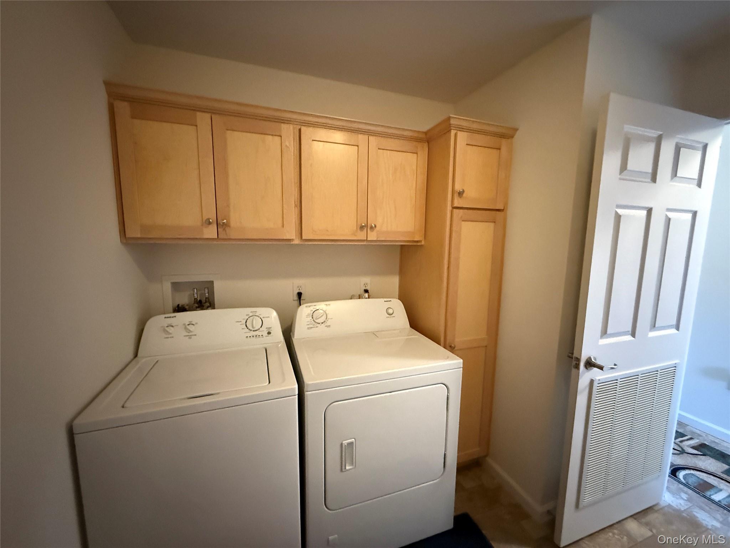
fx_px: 295
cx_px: 365
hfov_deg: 102.1
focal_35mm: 14
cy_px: 274
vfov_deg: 85.7
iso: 1250
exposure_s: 1/40
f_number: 2.2
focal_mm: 2.22
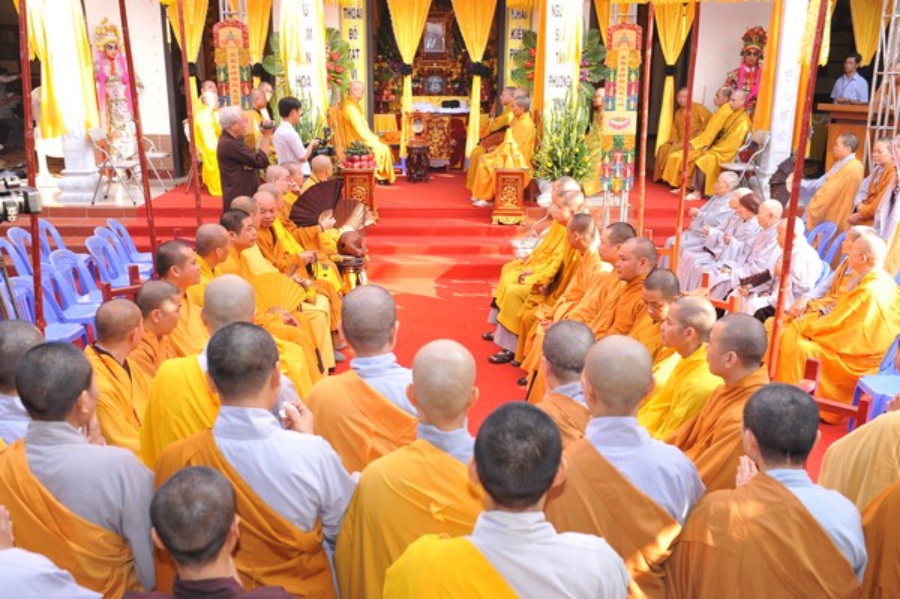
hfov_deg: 54.5
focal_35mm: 35
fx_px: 874
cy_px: 300
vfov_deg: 37.8
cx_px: 450
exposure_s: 1/80
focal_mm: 35
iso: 320
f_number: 5.6
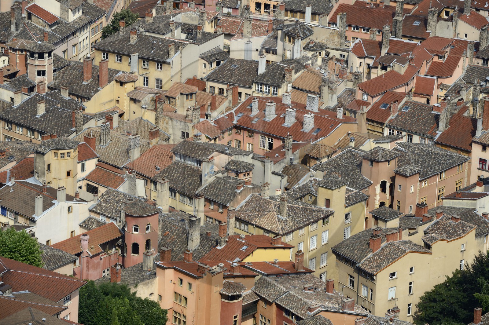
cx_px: 244
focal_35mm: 170
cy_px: 162
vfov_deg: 8.1
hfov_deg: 12.1
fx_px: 2307
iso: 200
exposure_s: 1/320
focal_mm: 170
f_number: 10
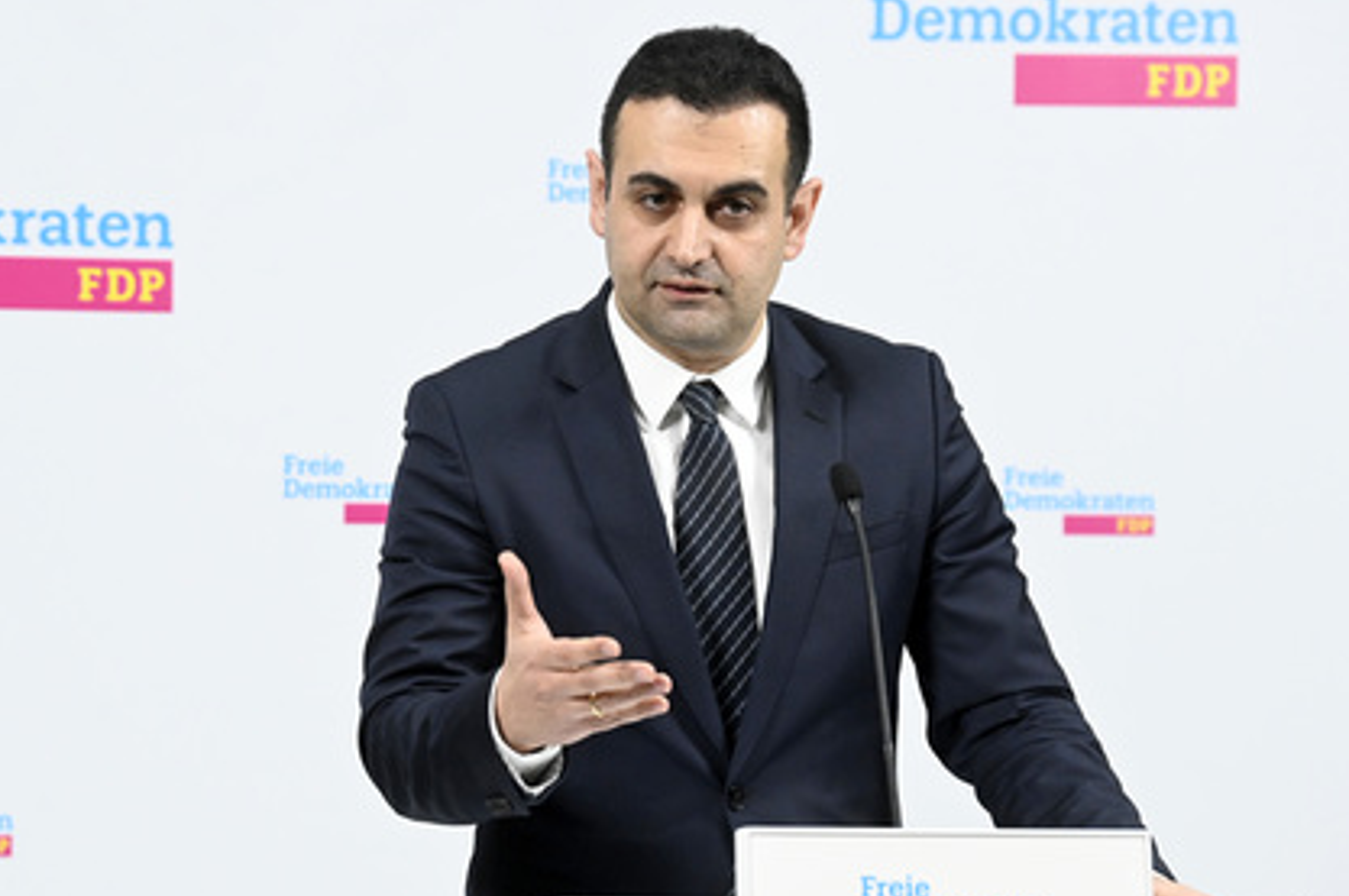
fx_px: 6475
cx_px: 645
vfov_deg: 7.9
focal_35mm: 173
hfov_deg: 11.9
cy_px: 469
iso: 6400
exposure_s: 1/500
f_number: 4.5
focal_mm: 160
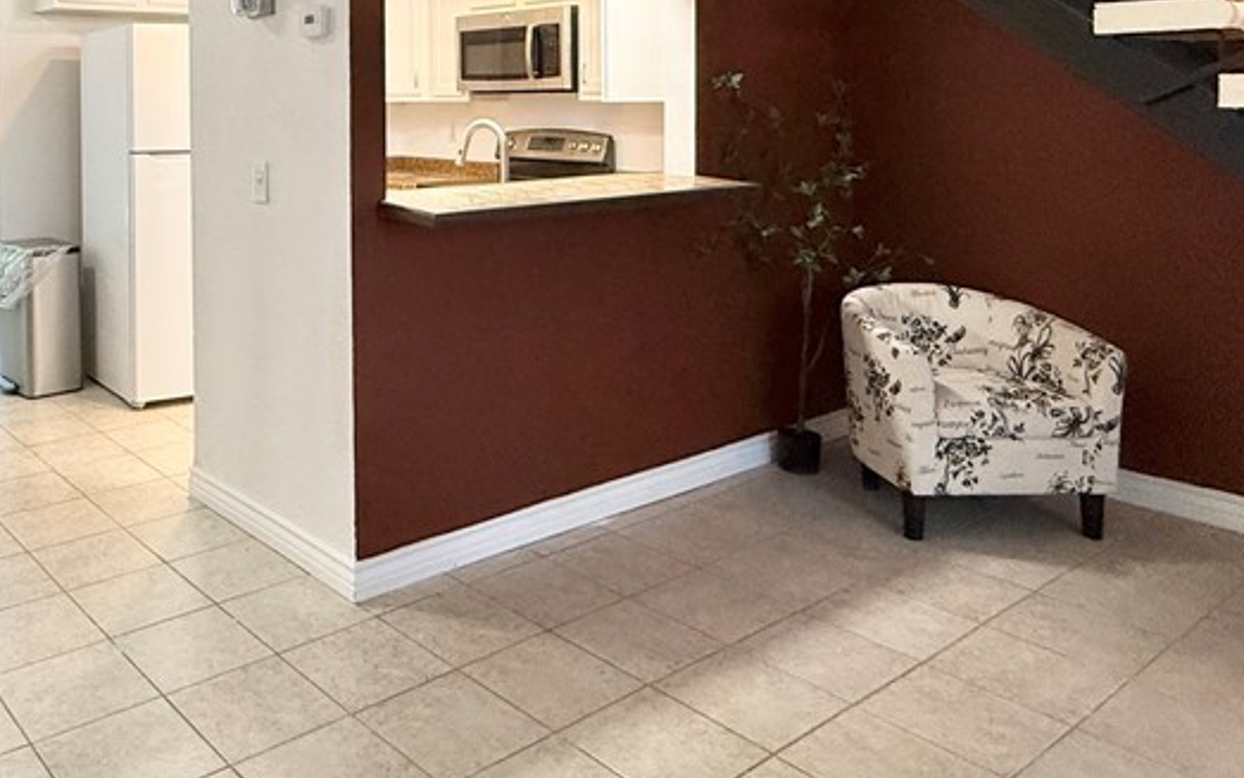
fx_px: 983
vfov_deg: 40.7
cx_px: 320
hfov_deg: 61.2
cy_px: 120
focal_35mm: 29
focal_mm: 2.22
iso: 320
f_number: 2.2
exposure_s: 1/120
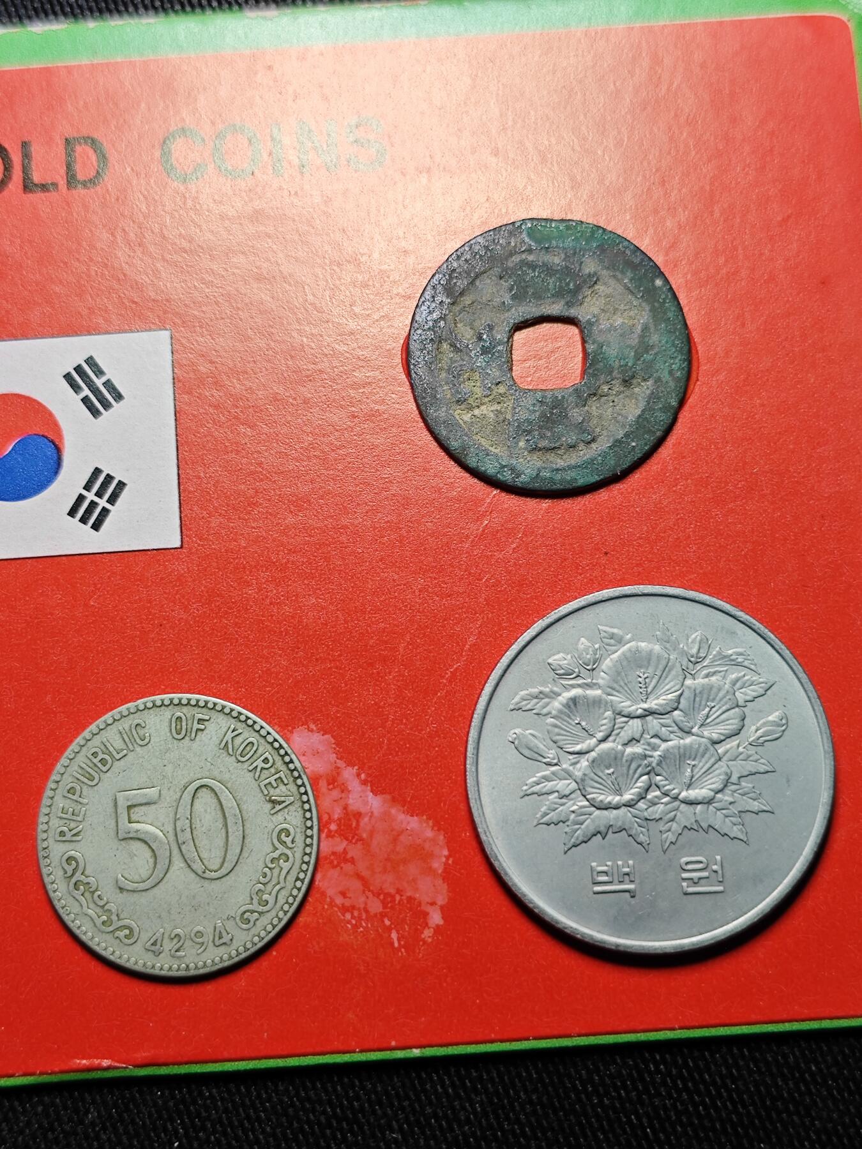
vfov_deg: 35.5
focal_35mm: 54
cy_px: 574
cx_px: 431
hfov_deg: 27.0
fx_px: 1793
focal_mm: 5.84
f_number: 1.6
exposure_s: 1/100
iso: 100
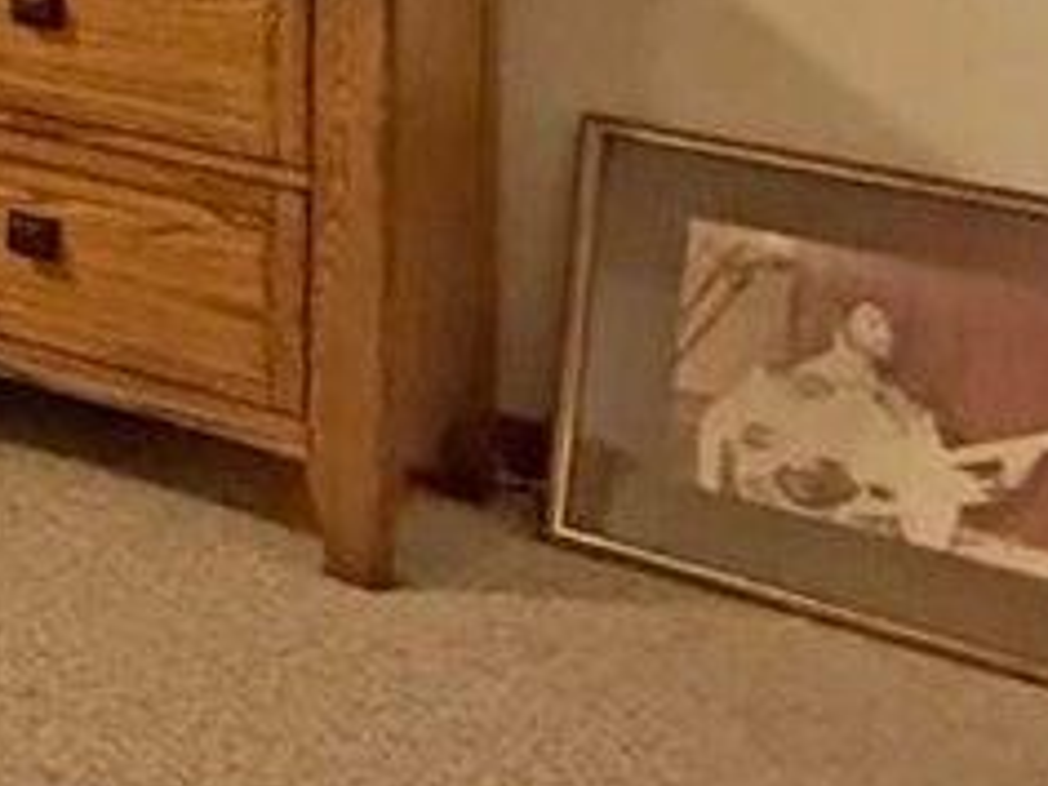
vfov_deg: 16.4
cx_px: -1832
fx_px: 2452
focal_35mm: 81
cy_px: -449
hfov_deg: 12.8
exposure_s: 1/60
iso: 640
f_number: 2.2
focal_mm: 2.22
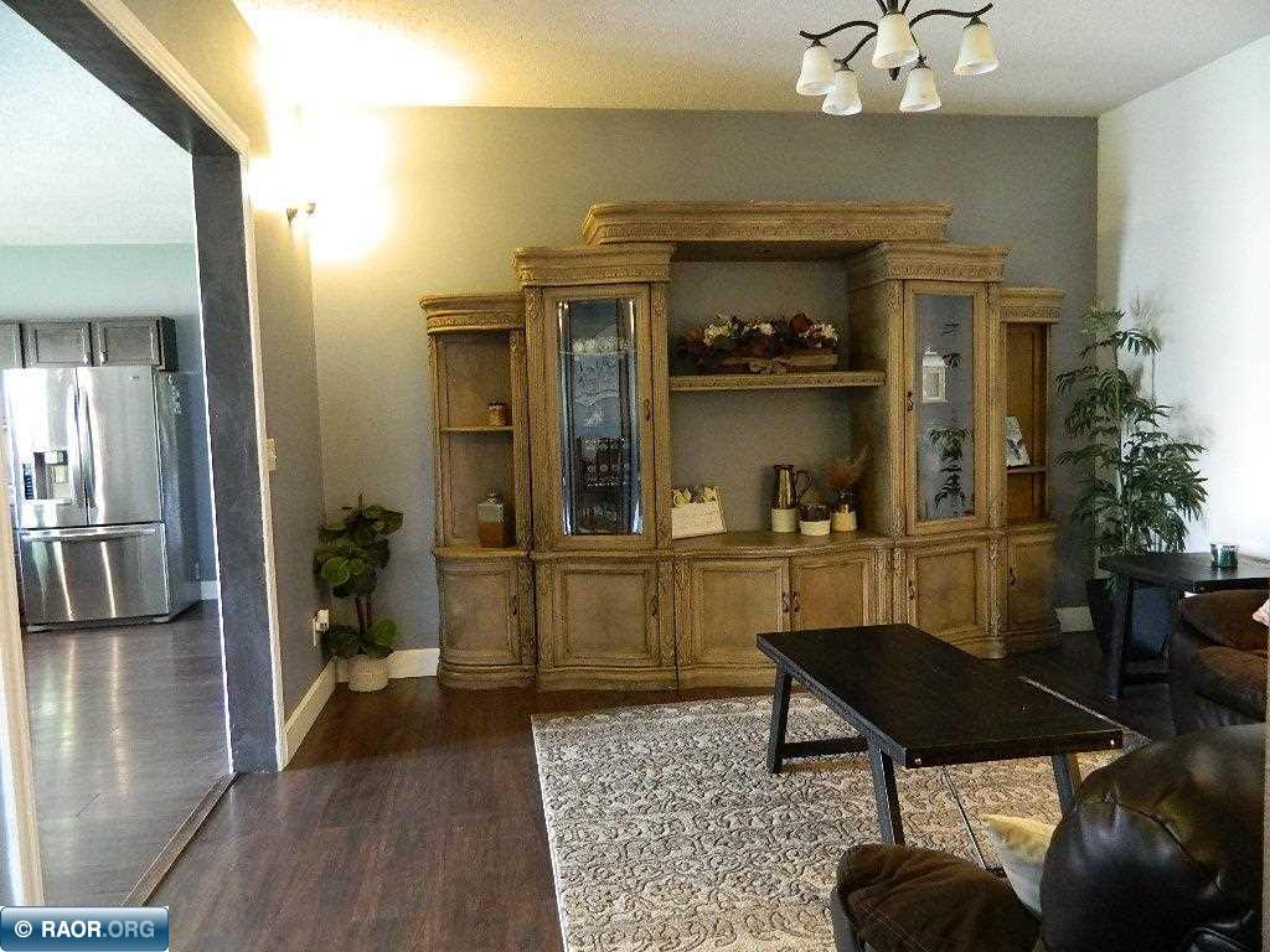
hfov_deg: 69.4
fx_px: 917
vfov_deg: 54.9
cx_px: 635
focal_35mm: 25
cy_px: 476
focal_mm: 4.5
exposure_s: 1/6
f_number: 3.1
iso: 400
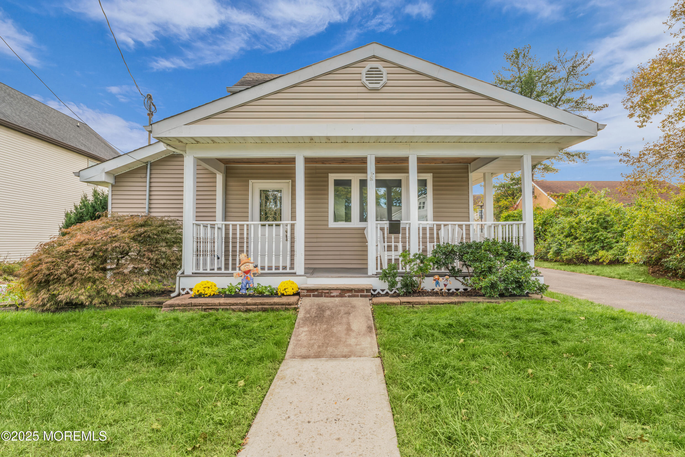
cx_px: 342
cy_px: 228
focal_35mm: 19
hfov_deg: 86.6
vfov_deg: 64.3
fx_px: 363
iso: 100
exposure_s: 1/13
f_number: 22
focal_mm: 19.1
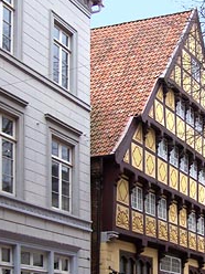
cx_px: 147
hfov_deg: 22.4
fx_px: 513
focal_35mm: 65
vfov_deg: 29.8
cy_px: 133
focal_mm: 6.3
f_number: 2.8
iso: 64
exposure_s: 1/125
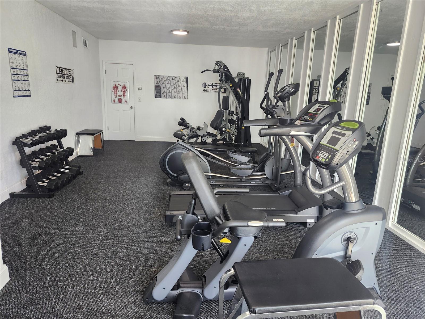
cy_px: 160
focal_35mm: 23
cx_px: 212
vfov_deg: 58.9
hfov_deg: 73.9
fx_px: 282
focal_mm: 5.54
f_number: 1.8
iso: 250
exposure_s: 1/120
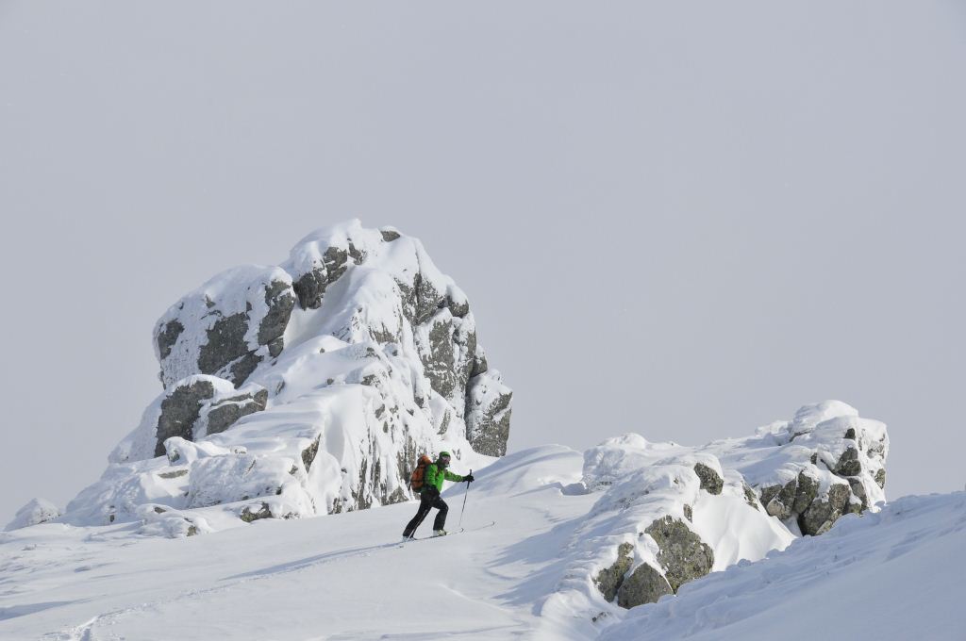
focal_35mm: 123
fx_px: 3296
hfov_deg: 16.7
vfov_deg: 11.1
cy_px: 320
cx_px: 483
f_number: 11
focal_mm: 82
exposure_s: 1/1600
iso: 320
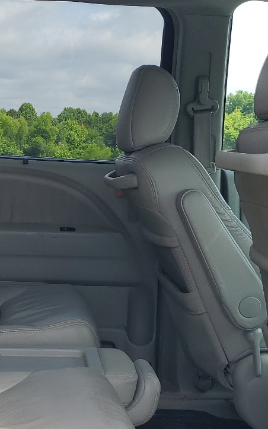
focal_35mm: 61
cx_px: 23
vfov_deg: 33.0
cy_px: 309
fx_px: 713
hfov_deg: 20.8
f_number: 1.5
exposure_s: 1/833
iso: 50
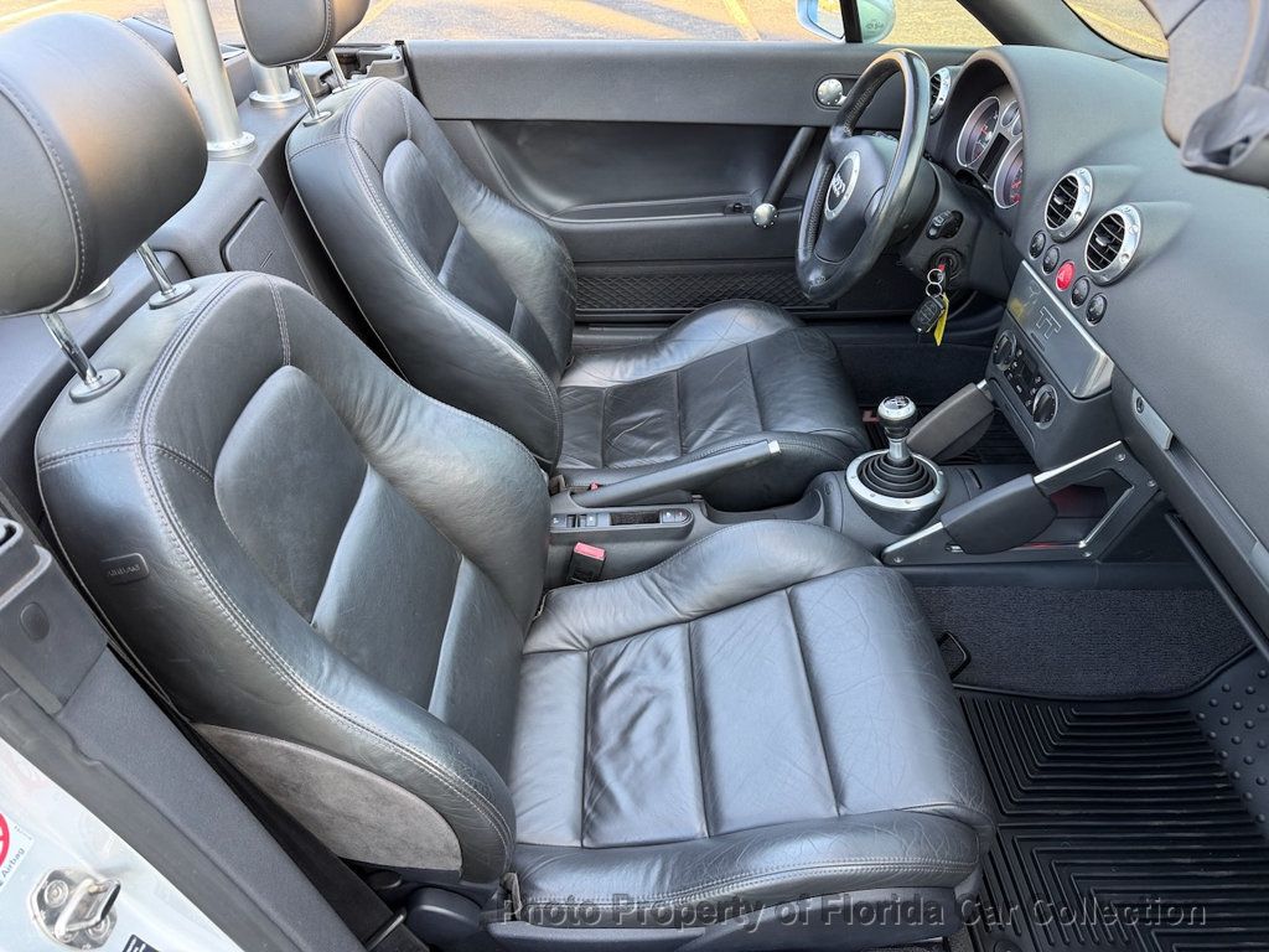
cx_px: 634
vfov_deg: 56.8
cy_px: 476
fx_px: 880
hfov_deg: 71.6
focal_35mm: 24
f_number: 1.78
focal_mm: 6.76
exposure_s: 1/121
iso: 125
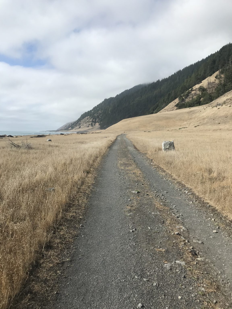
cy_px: 154
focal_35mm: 28
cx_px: 116
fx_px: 250
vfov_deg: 63.4
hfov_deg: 49.7
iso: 20
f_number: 1.8
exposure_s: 1/3425
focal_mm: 3.99
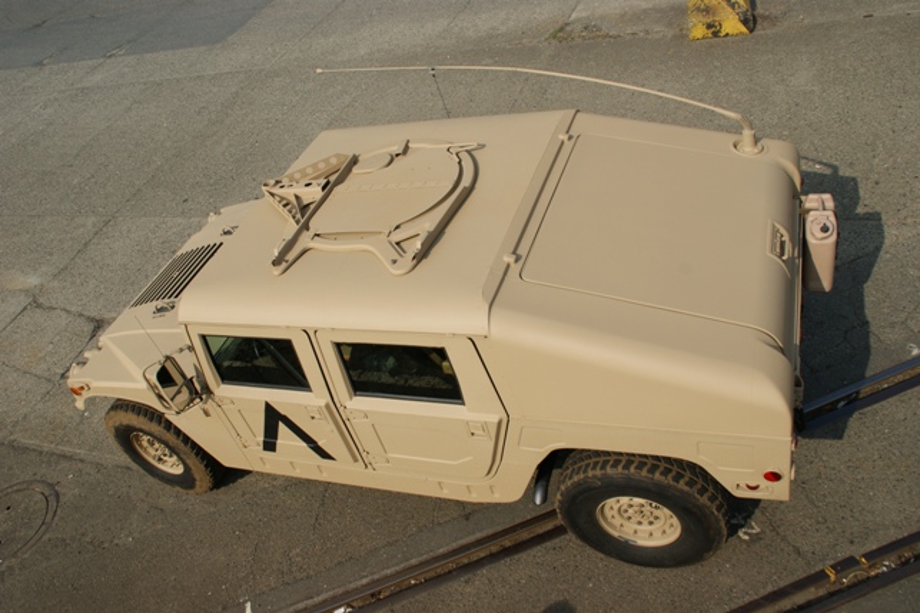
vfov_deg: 43.6
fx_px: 766
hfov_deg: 62.0
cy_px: 306
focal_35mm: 30
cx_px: 460
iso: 100
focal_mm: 20
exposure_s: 1/200
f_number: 11
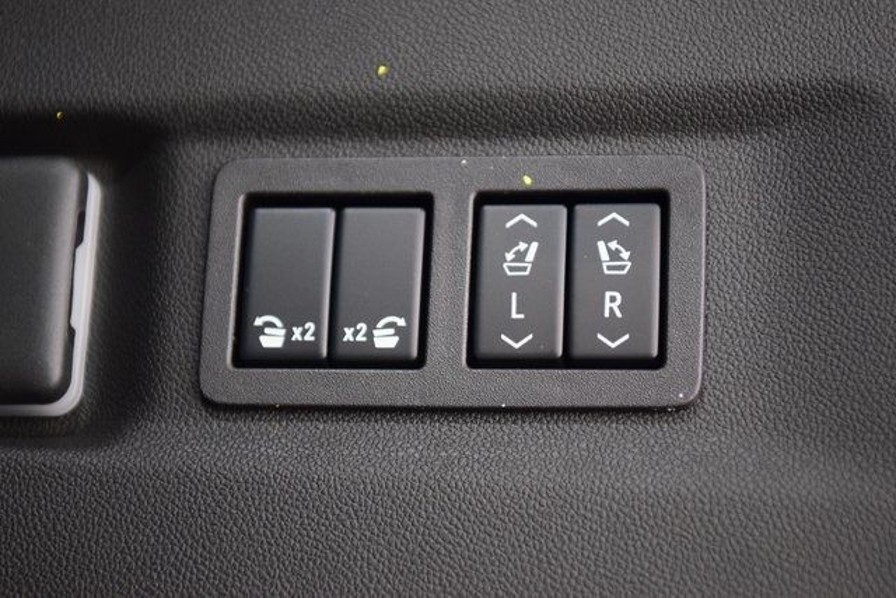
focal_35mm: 105
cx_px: 448
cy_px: 299
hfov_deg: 19.5
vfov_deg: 13.0
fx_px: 2614
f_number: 2.8
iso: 1600
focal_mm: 70
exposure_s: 1/8
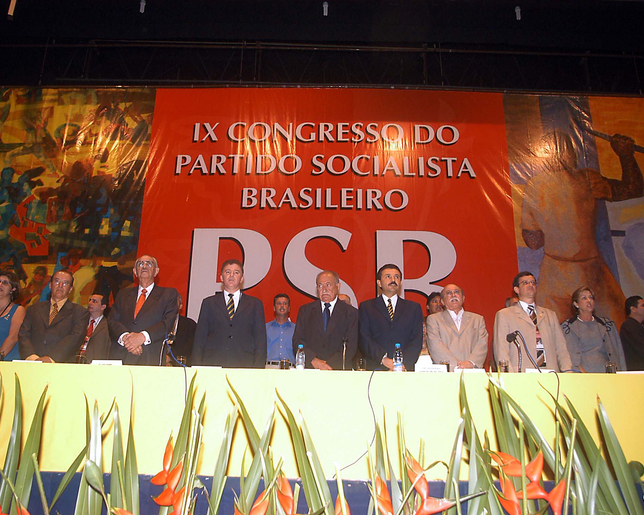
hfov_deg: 52.8
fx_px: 648
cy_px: 257
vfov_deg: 43.3
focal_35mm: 34
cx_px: 338
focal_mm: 20
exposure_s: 1/100
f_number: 4
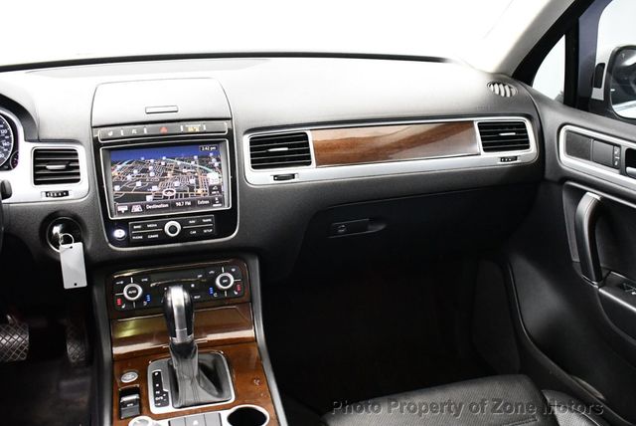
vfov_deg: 36.9
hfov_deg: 53.1
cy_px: 213
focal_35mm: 36
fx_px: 637
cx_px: 318
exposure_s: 1/60
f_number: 3.5
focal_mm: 18
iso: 6400
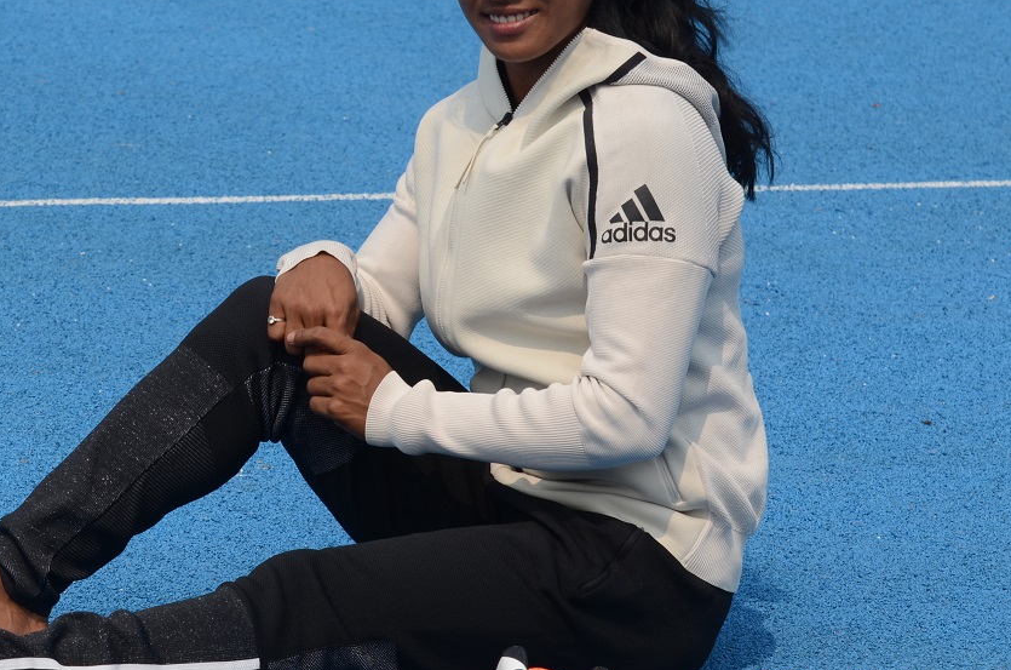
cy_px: 349
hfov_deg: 9.1
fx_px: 6330
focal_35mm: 226
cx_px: 271
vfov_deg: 6.1
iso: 160
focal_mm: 85
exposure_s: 1/500
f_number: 8
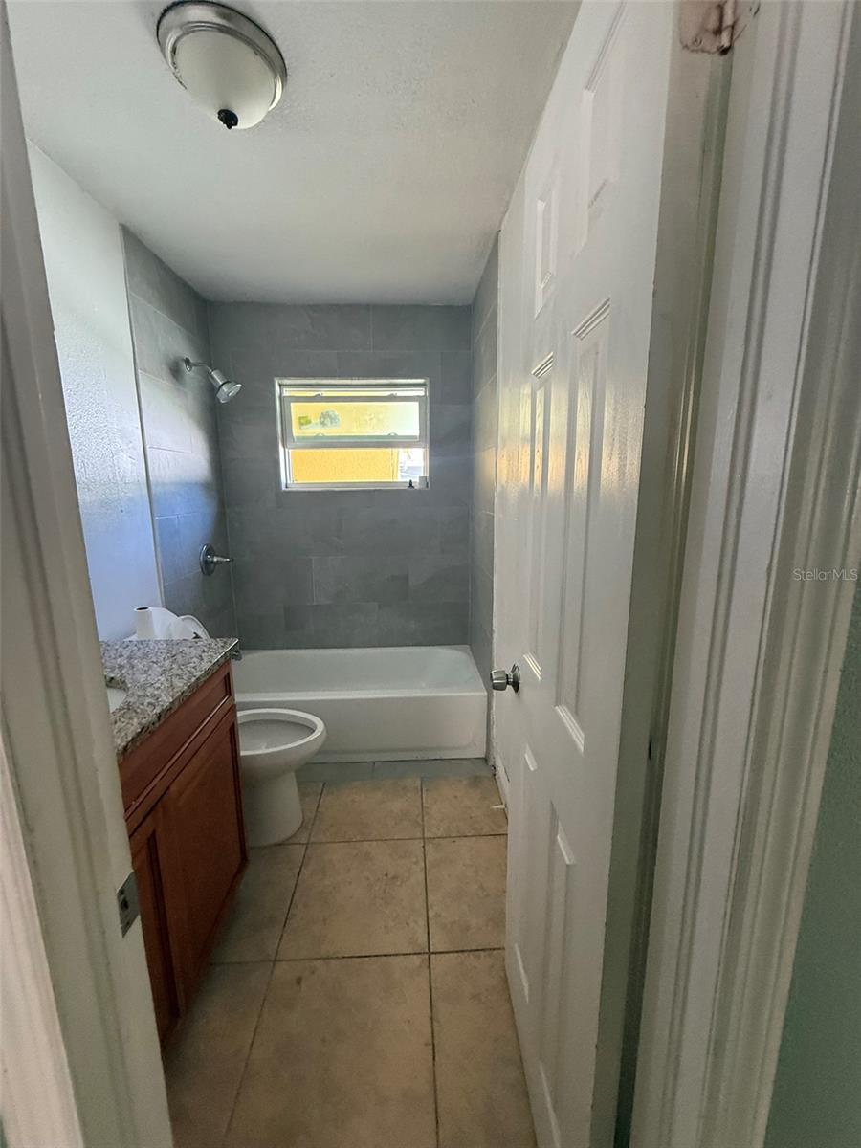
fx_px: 464
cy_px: 574
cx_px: 430
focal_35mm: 14
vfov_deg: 102.1
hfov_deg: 85.7
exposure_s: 1/84
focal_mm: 2.22
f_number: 2.2
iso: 320
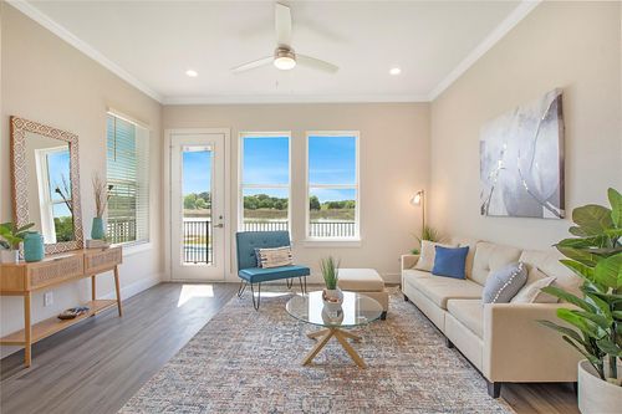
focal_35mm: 15
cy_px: 207
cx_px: 311
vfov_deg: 77.3
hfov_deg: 100.4
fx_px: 259
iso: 100
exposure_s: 1/100
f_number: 7.1
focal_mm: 10
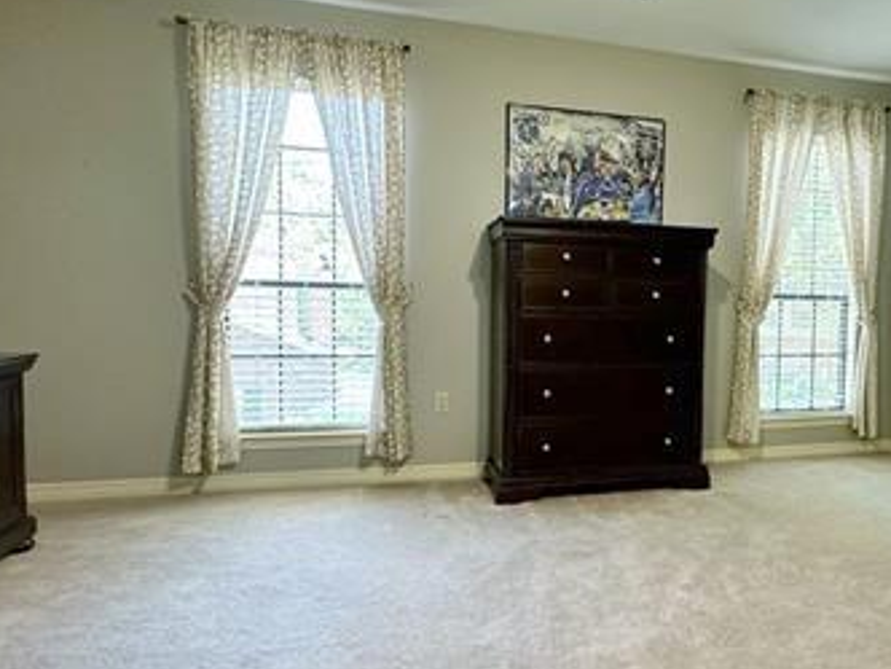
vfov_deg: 51.3
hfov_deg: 63.0
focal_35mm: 27
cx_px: 620
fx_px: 695
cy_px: 347
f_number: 2.2
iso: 200
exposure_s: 1/120
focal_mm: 2.22
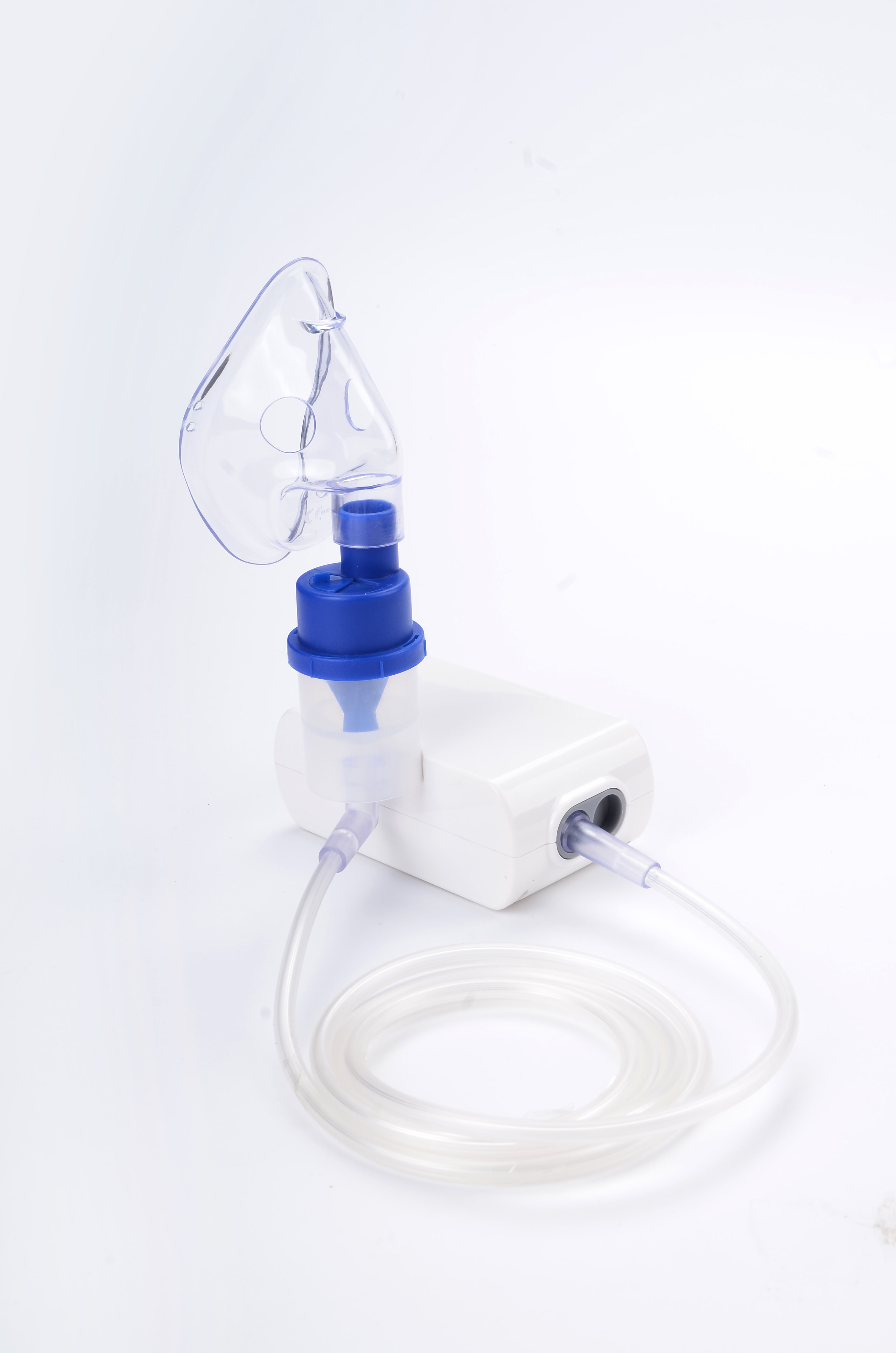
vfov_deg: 37.9
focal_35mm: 52
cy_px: 676
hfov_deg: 25.6
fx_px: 1969
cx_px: 448
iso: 100
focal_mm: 35
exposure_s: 1/100
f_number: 16
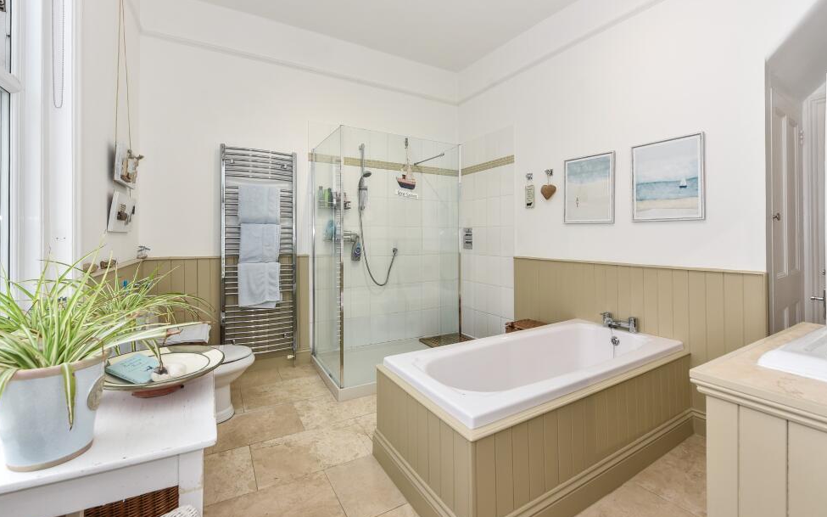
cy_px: 234
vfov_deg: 74.6
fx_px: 338
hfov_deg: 101.4
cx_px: 425
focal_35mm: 15
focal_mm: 14
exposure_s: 1/30
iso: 400
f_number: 8
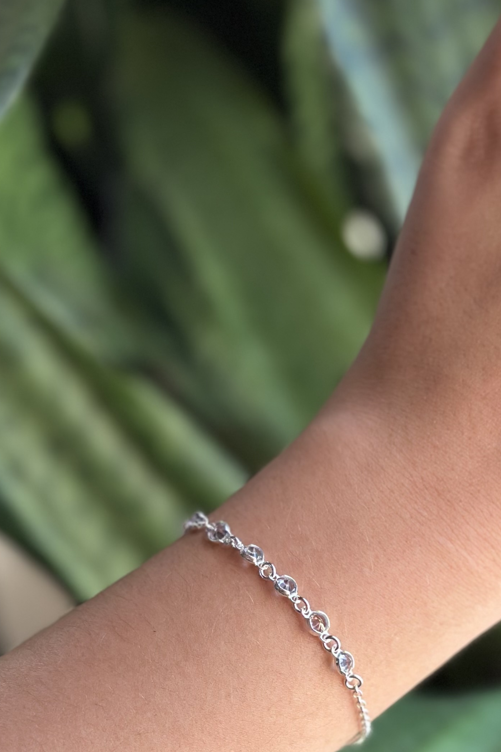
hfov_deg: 14.2
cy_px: 551
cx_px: 210
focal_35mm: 96
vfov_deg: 21.1
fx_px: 2004
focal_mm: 6.86
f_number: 1.78
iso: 125
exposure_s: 1/120
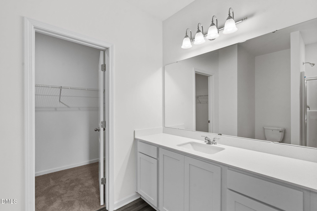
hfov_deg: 96.7
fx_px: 141
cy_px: 106
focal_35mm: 16
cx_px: 158
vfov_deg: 73.7
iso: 400
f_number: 8
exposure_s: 1/3
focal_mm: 16
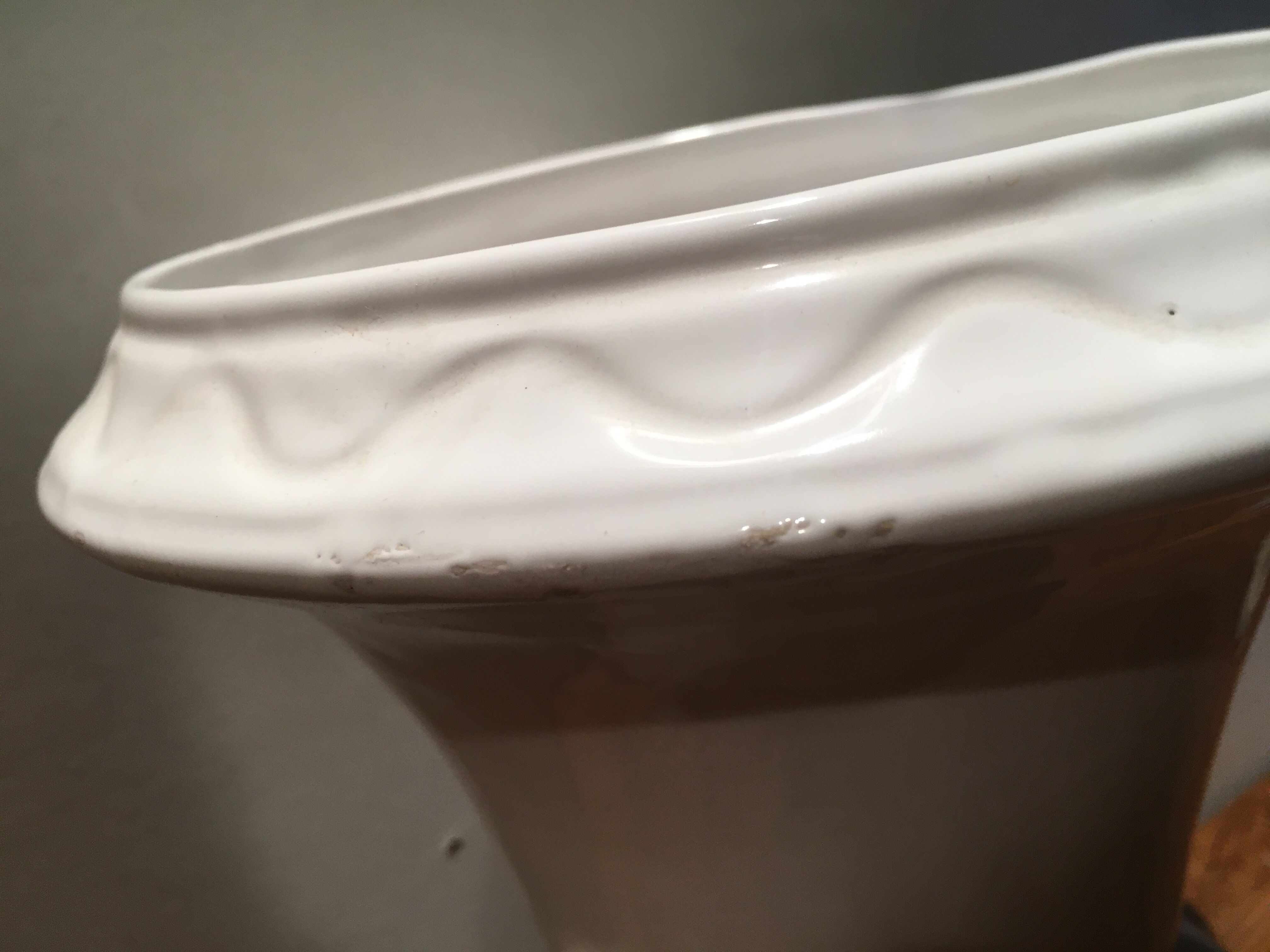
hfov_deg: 61.7
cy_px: 476
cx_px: 635
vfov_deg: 48.2
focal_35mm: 29
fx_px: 1064
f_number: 2.2
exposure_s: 1/33
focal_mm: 4.15
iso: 40
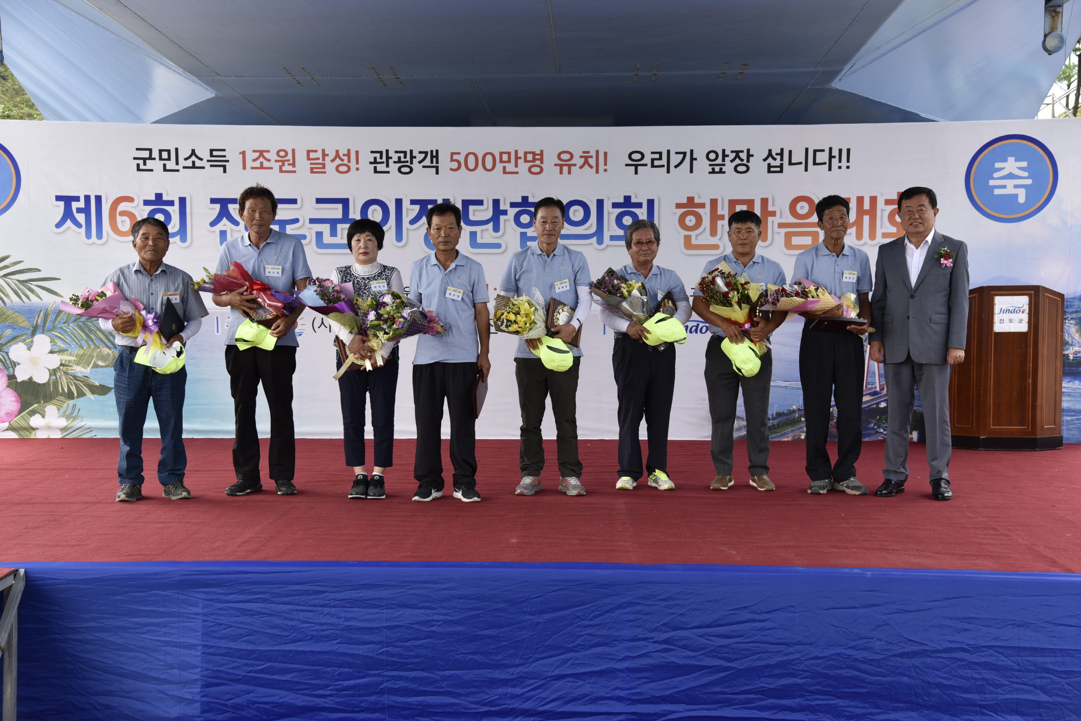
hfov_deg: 42.7
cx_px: 540
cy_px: 360
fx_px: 1382
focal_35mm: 46
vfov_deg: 29.3
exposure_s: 1/125
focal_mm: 46
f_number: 5
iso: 100
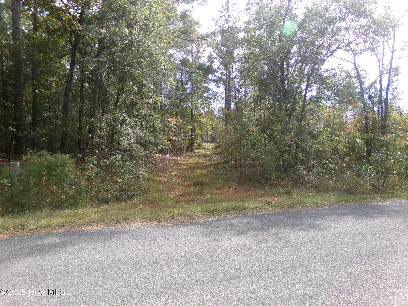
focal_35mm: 24
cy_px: 153
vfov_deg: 56.8
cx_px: 204
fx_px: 283
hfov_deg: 71.6
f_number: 3.7
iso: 100
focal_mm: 4.3
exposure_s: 1/250
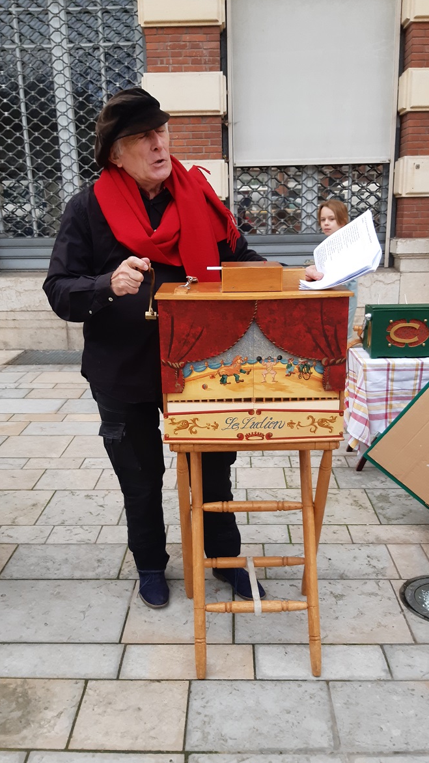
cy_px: 382
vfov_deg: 66.1
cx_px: 218
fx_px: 587
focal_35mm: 29
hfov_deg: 40.2
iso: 80
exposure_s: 1/465
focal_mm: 3.92
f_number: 1.7
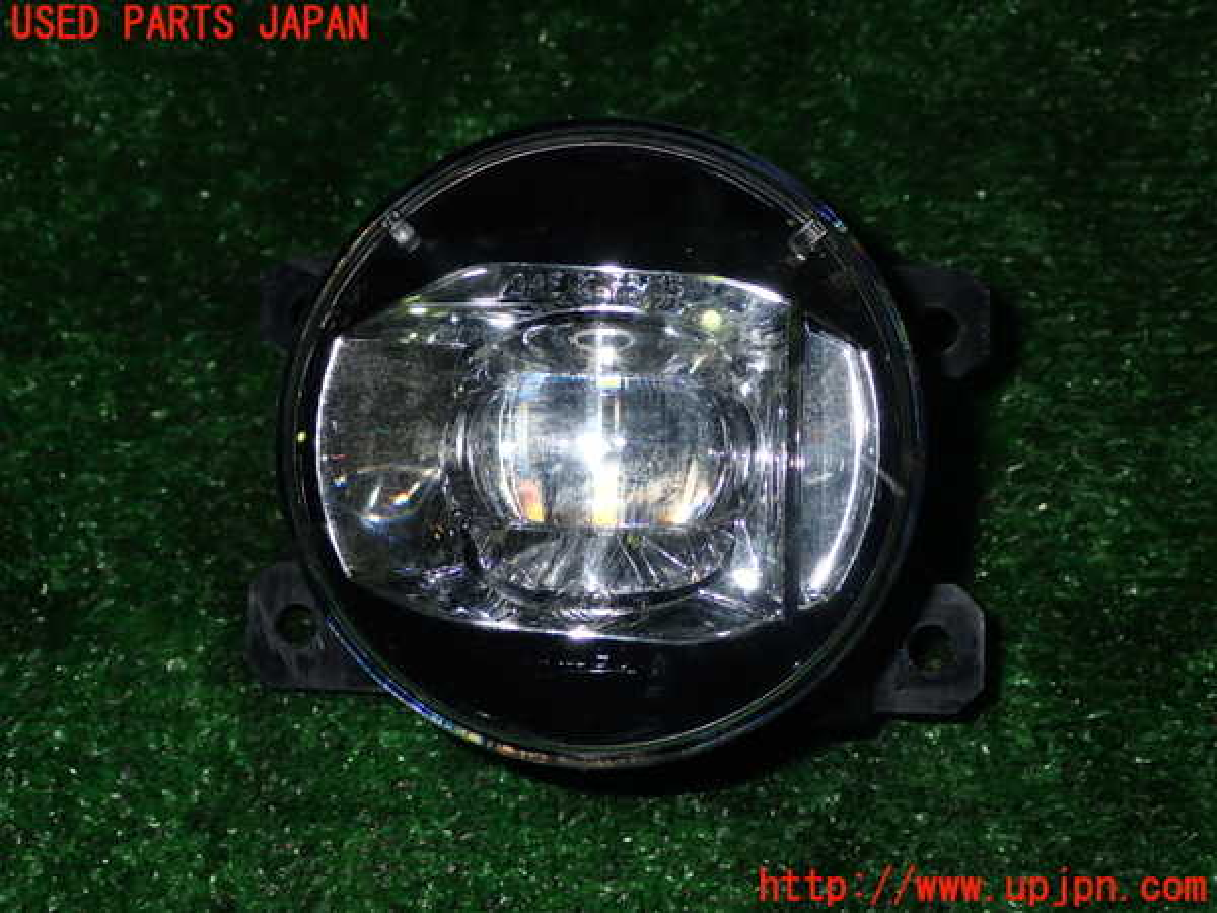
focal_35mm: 47
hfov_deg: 40.4
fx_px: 1652
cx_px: 608
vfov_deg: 30.9
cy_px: 456
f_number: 9
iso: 200
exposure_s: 1/50
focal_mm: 8.4
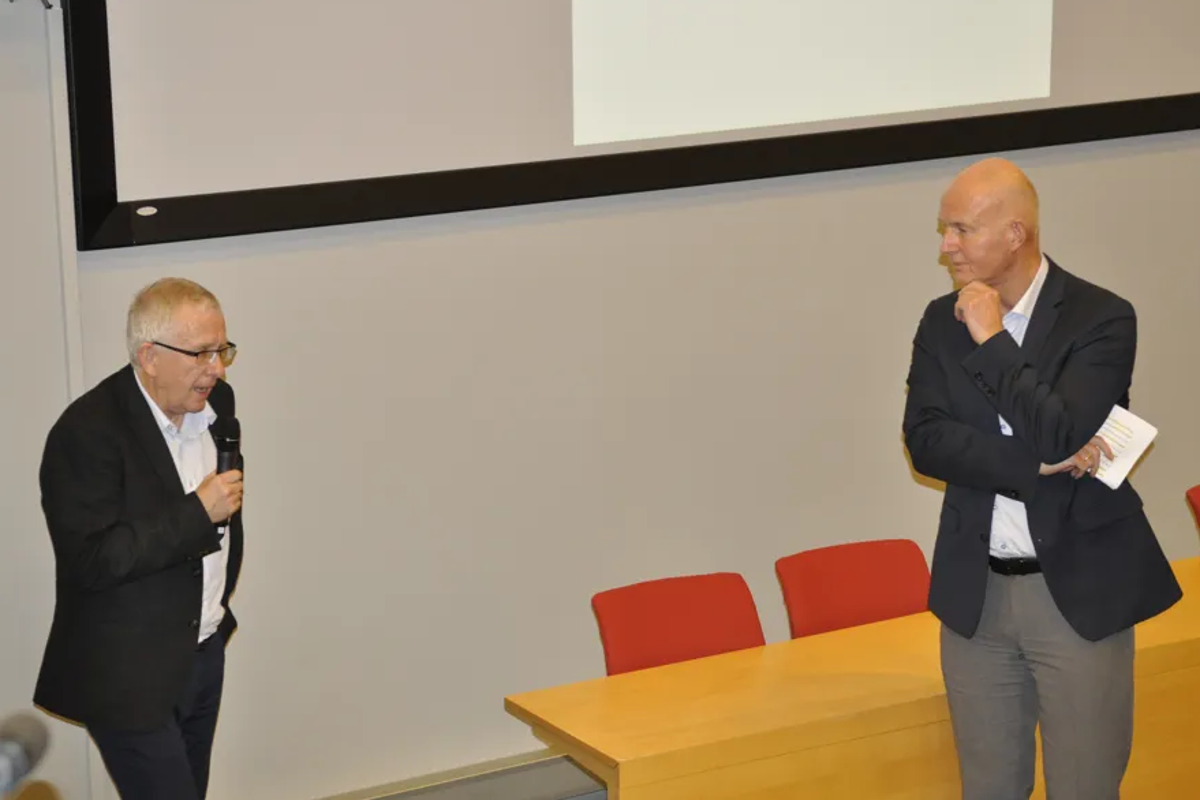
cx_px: 606
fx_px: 2817
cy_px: 392
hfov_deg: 24.0
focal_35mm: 85
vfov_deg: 16.2
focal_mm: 55
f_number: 4
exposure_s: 1/60
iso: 800
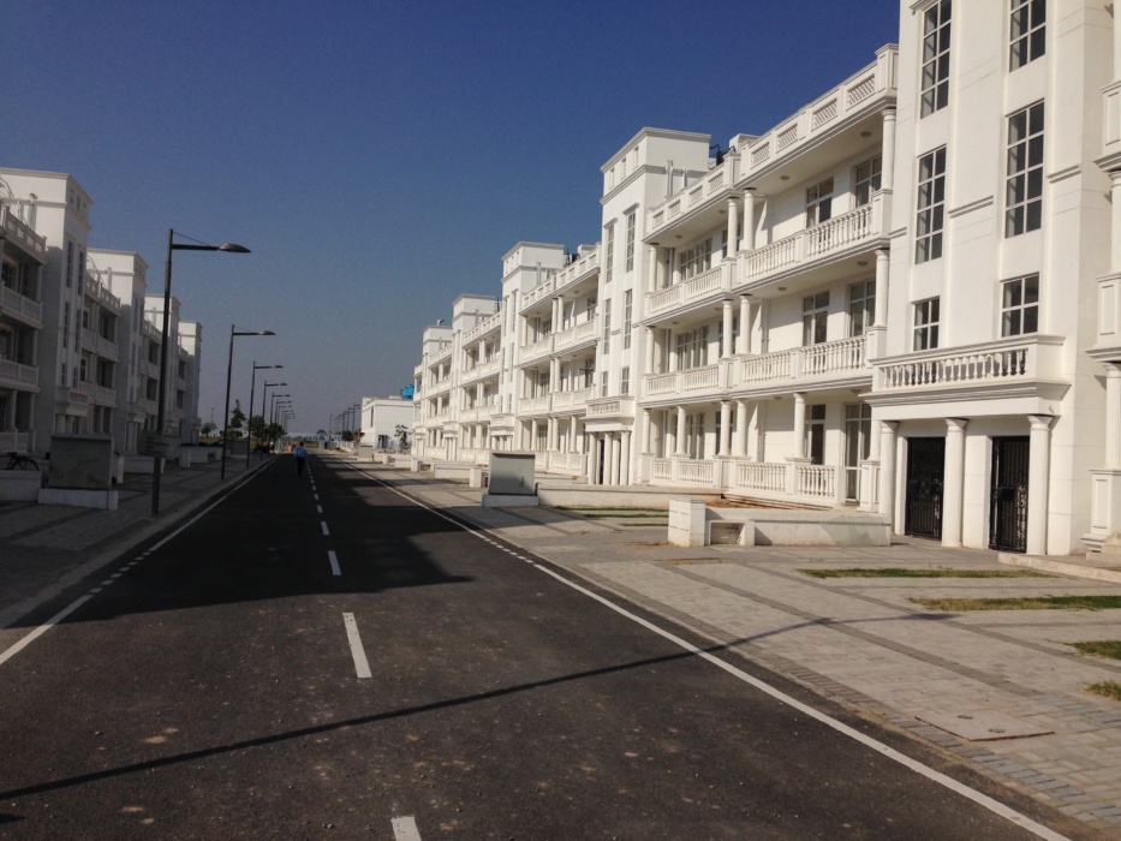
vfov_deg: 43.0
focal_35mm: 33
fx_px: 1069
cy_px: 420
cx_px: 560
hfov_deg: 55.3
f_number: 2.4
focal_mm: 4.12
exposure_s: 1/4926
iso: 50
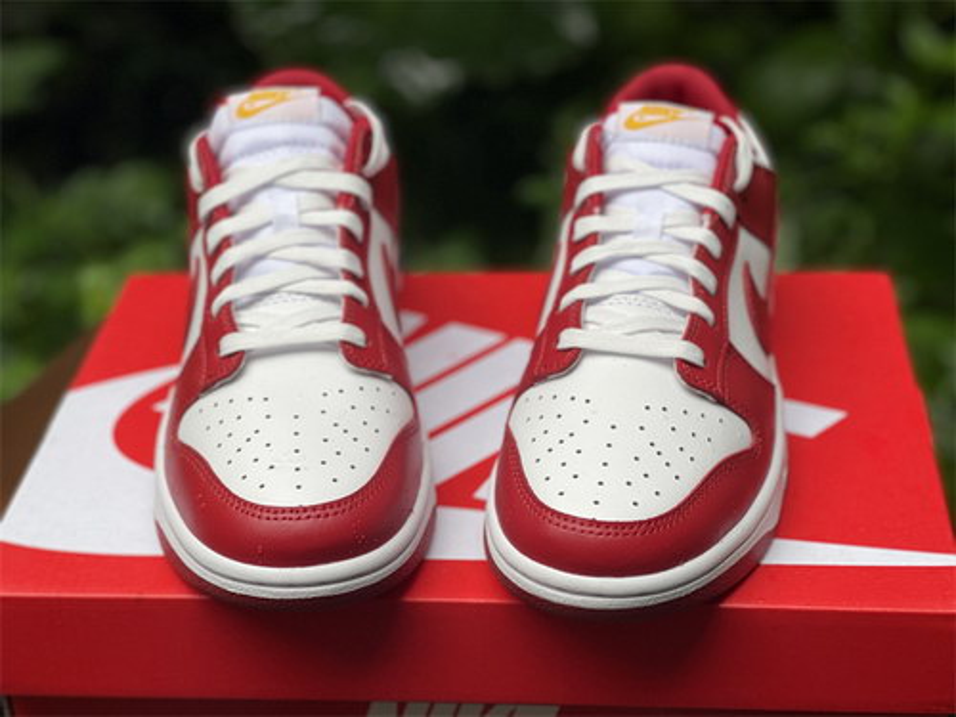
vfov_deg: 22.9
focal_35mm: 64
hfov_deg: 30.3
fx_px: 1768
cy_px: 358
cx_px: 478
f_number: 2.2
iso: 32
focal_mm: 7.5
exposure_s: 1/121
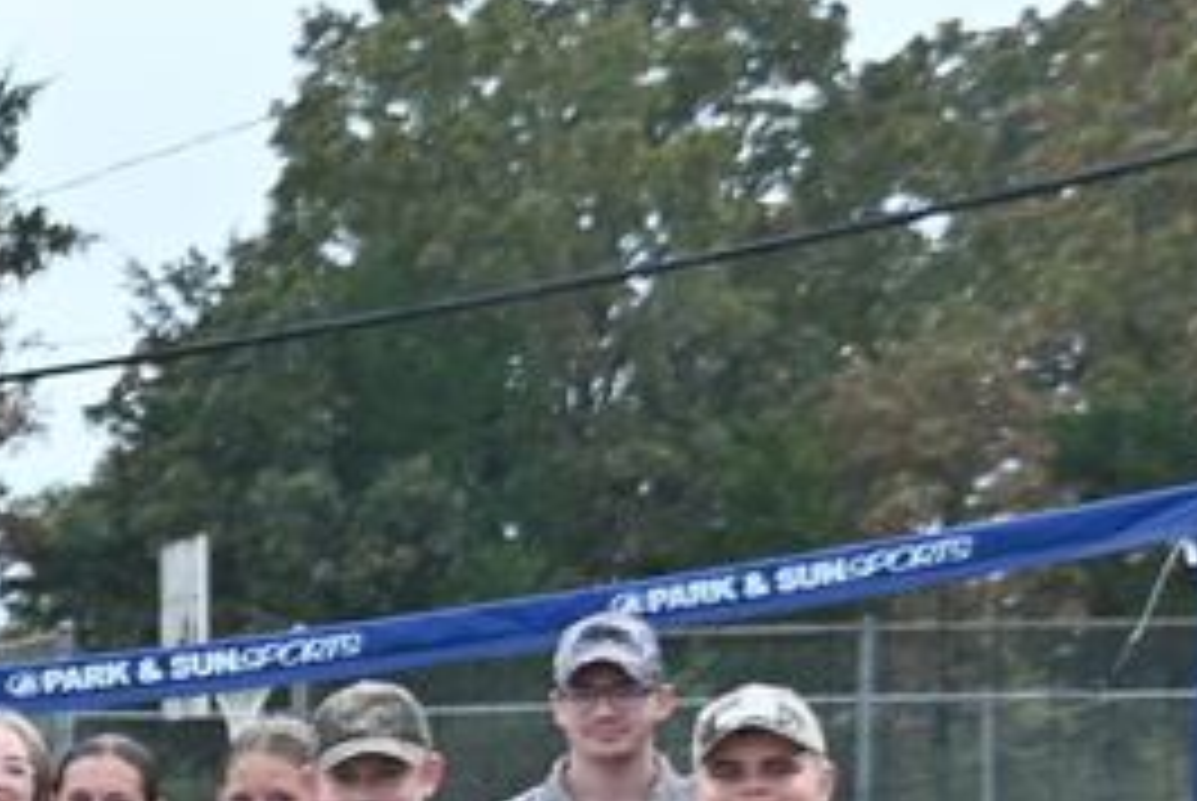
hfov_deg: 9.9
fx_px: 6657
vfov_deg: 6.8
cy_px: 979
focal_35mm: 200
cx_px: -792
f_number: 4.2
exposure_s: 1/250
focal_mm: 35
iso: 220
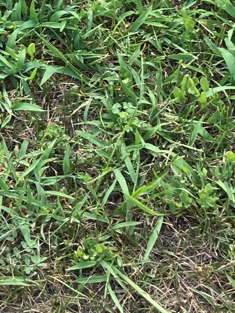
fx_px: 1249
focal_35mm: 138
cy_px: -282
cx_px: -310
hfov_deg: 9.6
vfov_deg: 12.8
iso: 25
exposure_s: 1/120
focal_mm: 4.15
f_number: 2.2
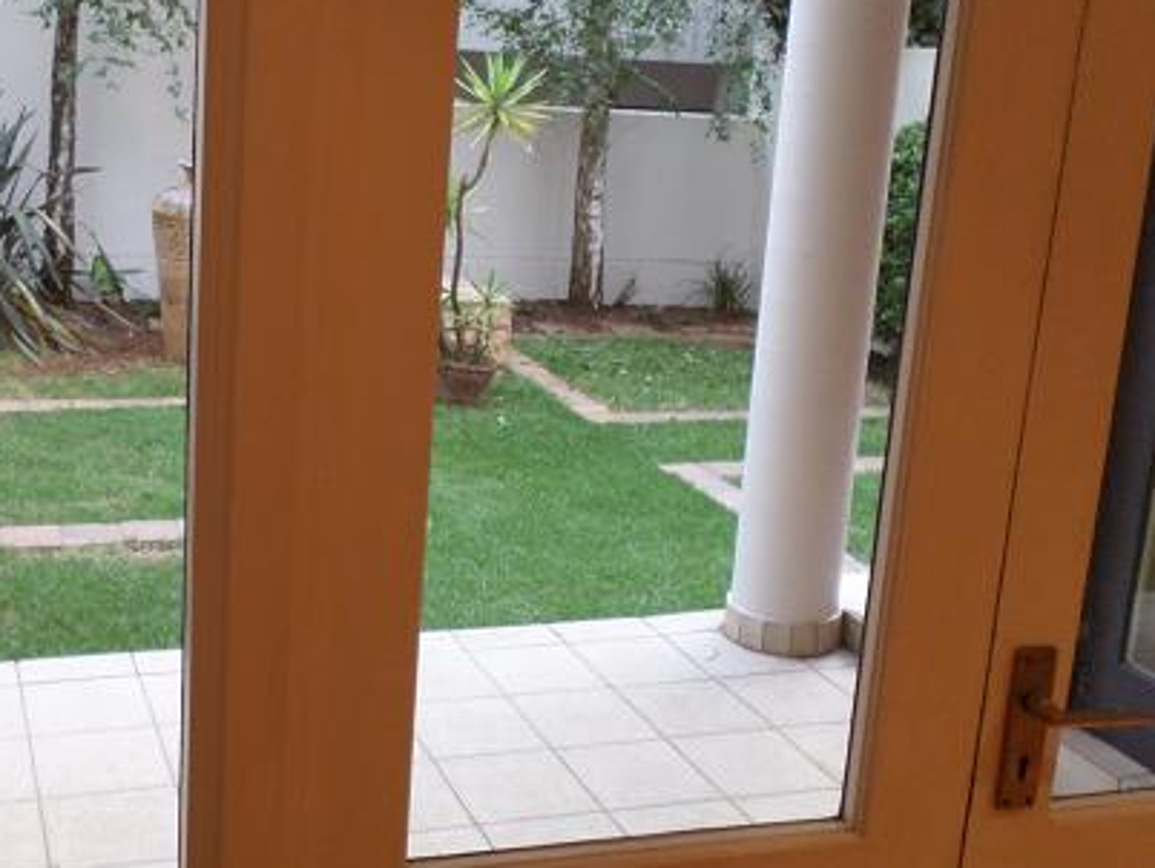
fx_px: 1436
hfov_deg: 43.1
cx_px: 365
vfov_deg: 33.6
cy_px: 361
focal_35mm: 43
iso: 200
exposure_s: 1/30
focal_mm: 4.5
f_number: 2.5
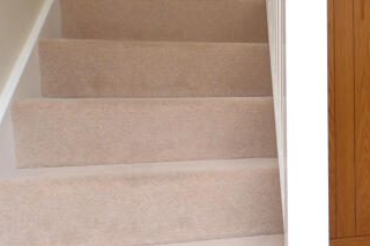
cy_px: 99
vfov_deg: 28.0
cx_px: 428
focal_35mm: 48
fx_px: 493
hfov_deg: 34.3
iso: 400
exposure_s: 1/60
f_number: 4
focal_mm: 10
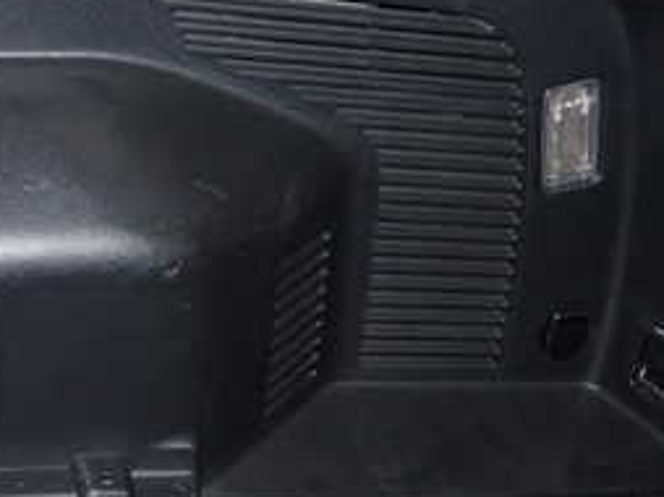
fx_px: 1361
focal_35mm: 71
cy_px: 280
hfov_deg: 27.4
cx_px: 306
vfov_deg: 20.7
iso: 800
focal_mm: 5.4
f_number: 6.3
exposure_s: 1/30
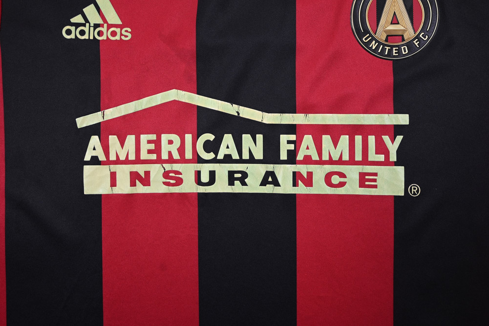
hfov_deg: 60.3
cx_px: 244
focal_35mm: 31
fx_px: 421
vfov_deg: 42.4
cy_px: 163
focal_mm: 31
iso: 200
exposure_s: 1/100
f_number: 4.8
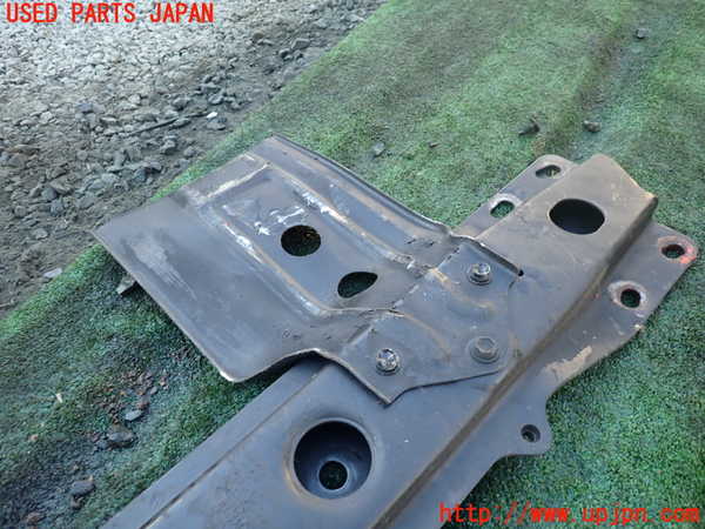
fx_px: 509
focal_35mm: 25
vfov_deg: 54.9
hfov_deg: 69.4
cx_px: 352
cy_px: 264
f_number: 2
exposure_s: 1/60
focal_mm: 4.5
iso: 100
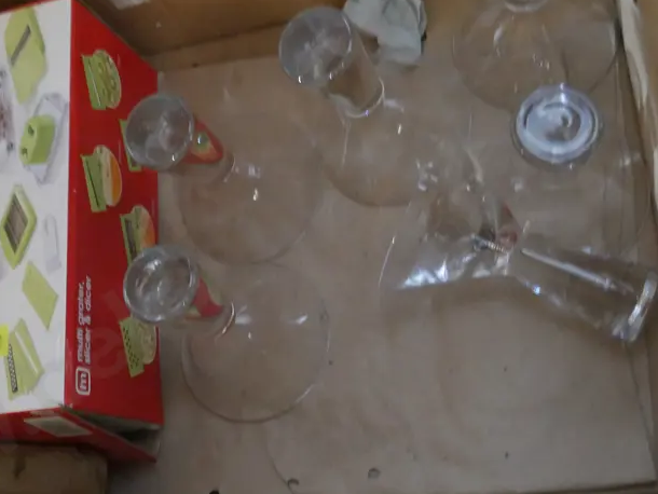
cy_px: 223
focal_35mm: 47
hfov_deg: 40.3
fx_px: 894
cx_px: 274
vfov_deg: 30.9
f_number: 3.5
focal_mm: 14
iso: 3200
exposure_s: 1/15
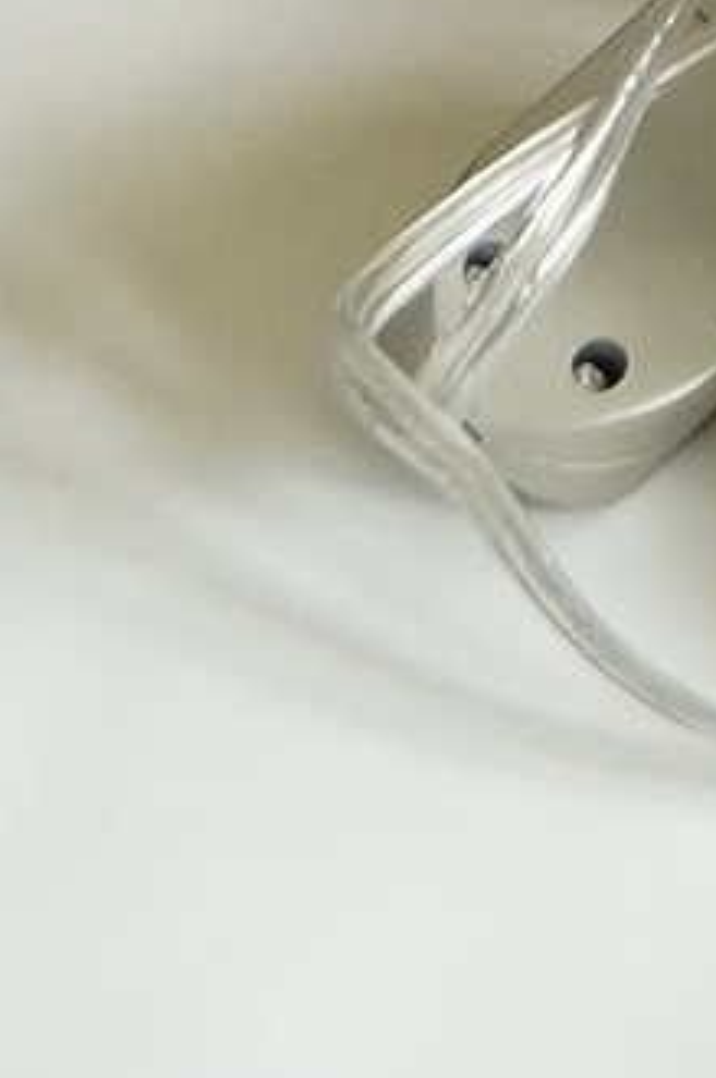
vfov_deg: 7.0
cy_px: -2042
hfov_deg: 4.8
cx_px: 2573
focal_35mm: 267
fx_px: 7990
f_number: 4
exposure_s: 1/60
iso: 500
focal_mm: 24
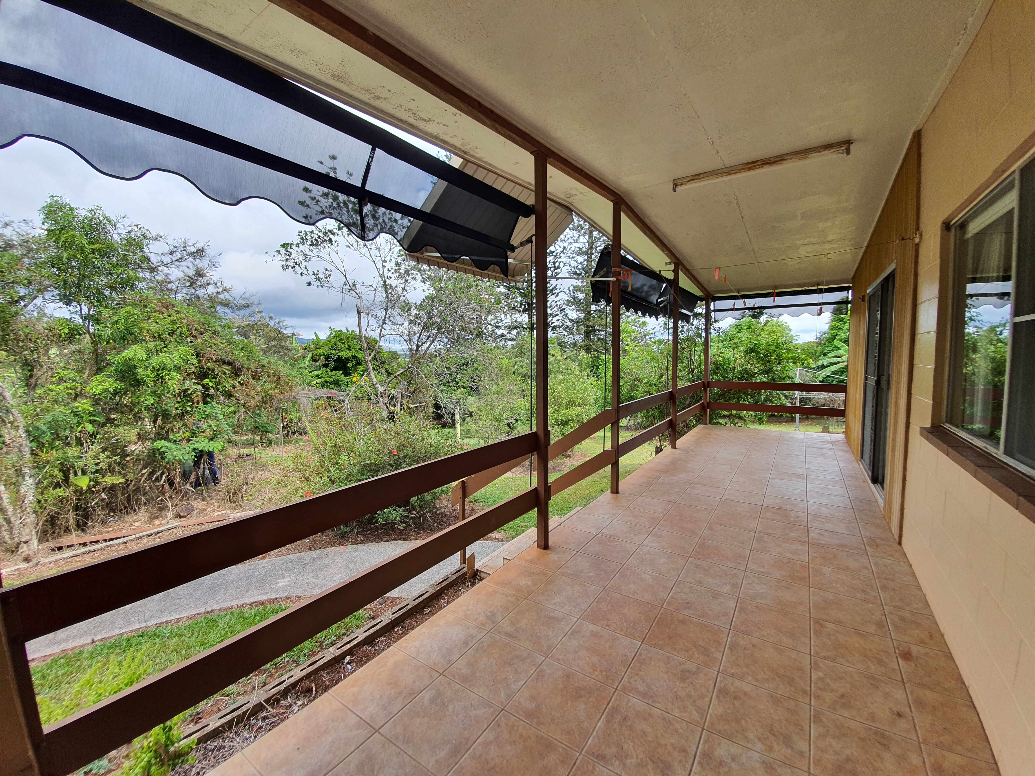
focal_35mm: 13
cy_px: 388
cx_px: 518
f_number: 2.2
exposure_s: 1/279
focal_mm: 1.8
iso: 50
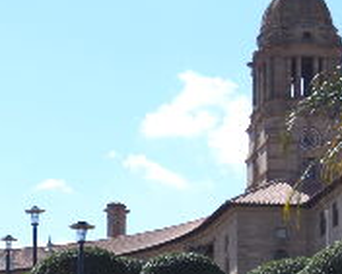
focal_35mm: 171
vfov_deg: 8.9
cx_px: -163
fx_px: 1731
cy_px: 346
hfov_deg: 10.9
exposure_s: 1/200
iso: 100
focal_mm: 29
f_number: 7.1
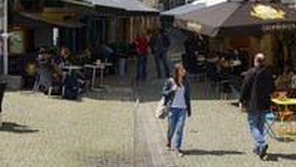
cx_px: 263
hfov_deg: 24.6
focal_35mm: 84
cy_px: -18
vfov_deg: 14.1
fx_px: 659
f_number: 13
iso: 200
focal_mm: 38
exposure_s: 1/200
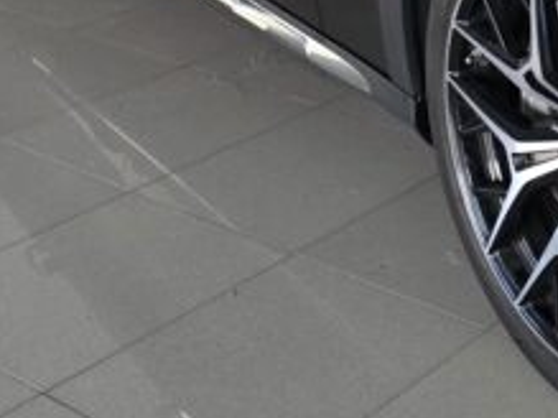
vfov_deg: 16.4
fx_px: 1353
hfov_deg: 20.8
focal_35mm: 84
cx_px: 767
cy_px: -163
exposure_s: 1/100
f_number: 1.7
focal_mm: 6.3
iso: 250
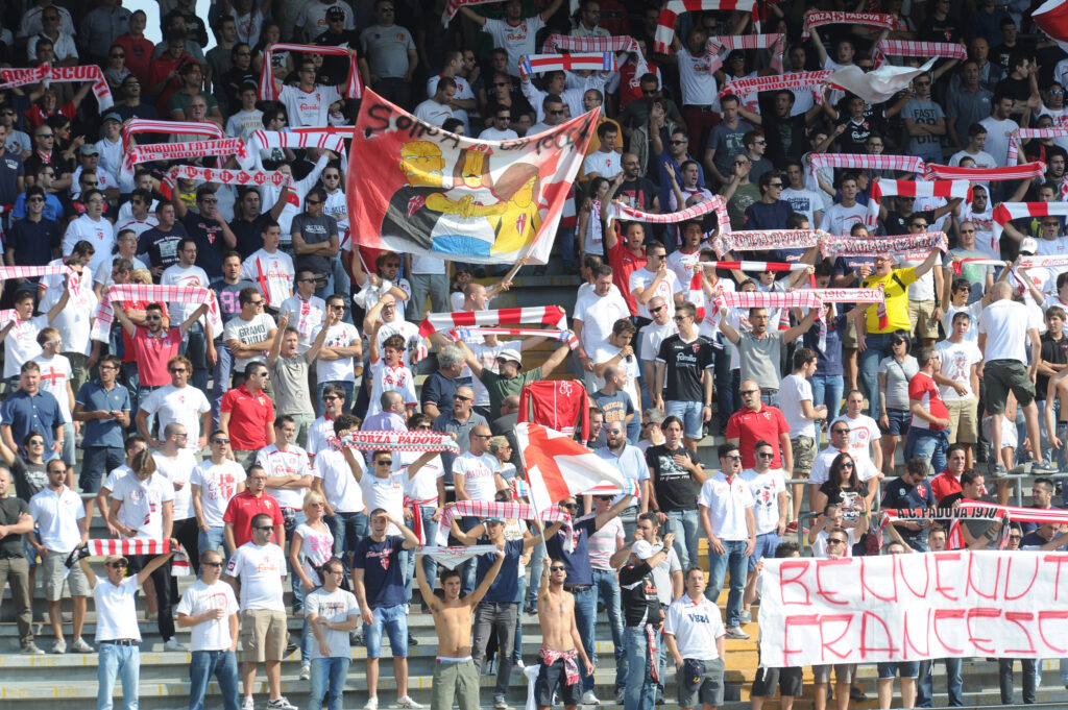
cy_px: 355
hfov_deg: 4.9
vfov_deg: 3.3
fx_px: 12450
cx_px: 534
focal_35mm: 420
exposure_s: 1/1000
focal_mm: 420
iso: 800
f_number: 10
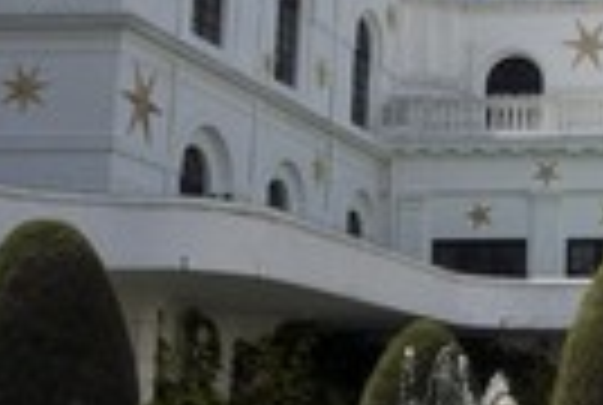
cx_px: 932
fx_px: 1679
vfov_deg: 13.8
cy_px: 212
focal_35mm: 100
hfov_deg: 18.0
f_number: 22
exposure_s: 1/160
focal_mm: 32
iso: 200
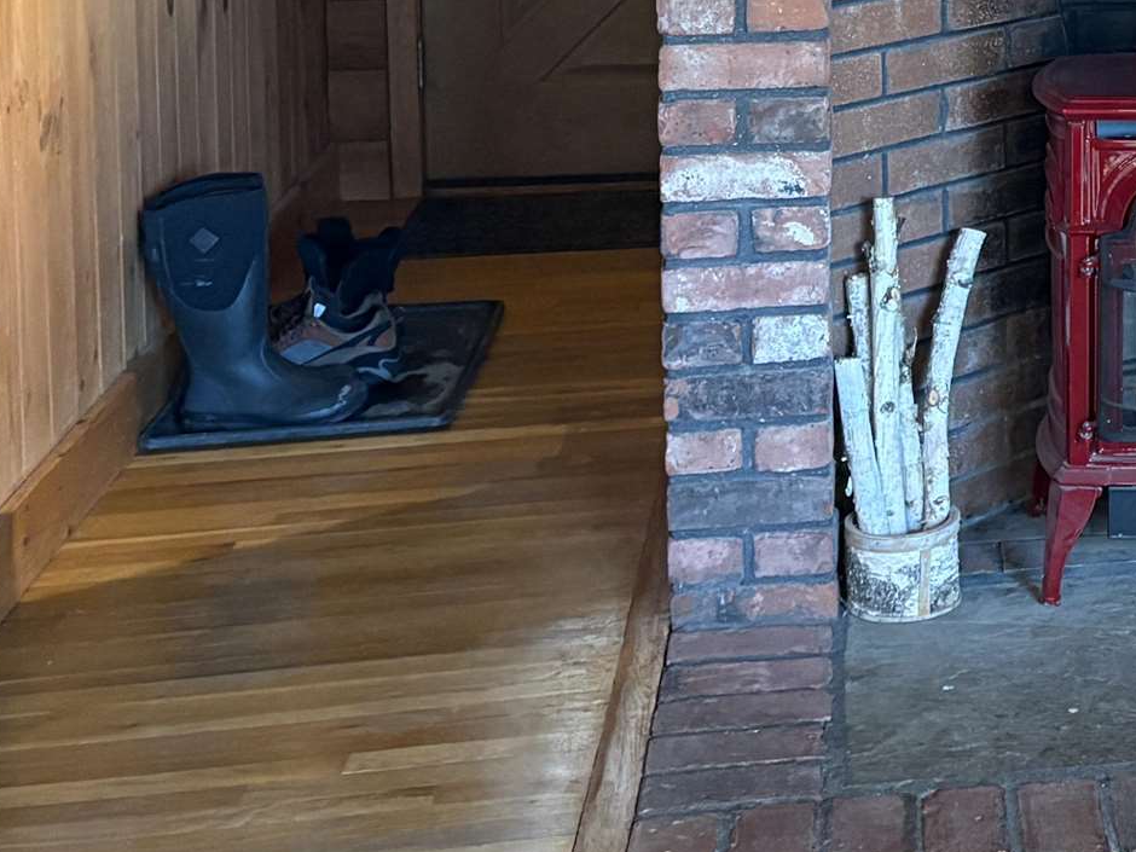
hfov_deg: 20.6
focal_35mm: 85
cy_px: -138
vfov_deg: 16.7
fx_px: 2789
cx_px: 1548
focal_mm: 5.96
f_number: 1.6
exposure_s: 1/60
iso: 400
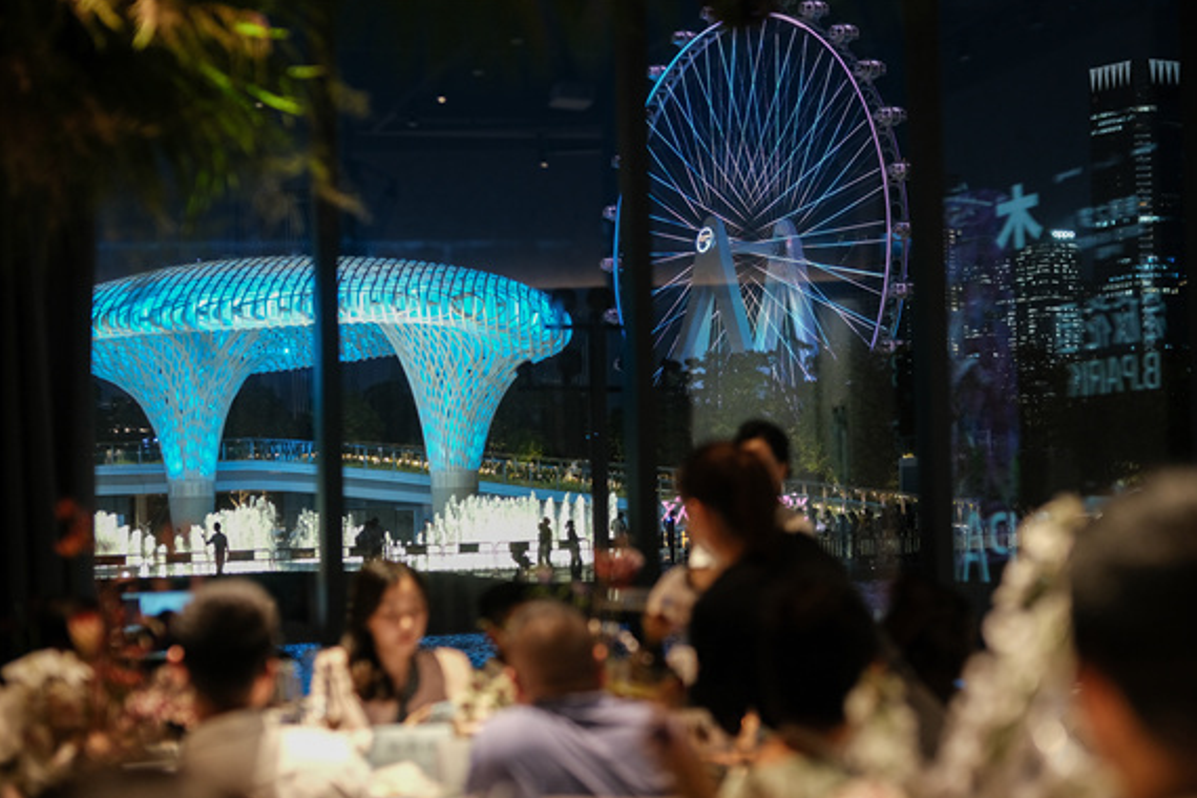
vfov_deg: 17.3
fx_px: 2627
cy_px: 410
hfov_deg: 25.7
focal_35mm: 79
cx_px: 624
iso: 800
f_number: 1.8
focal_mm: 50
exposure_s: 1/40
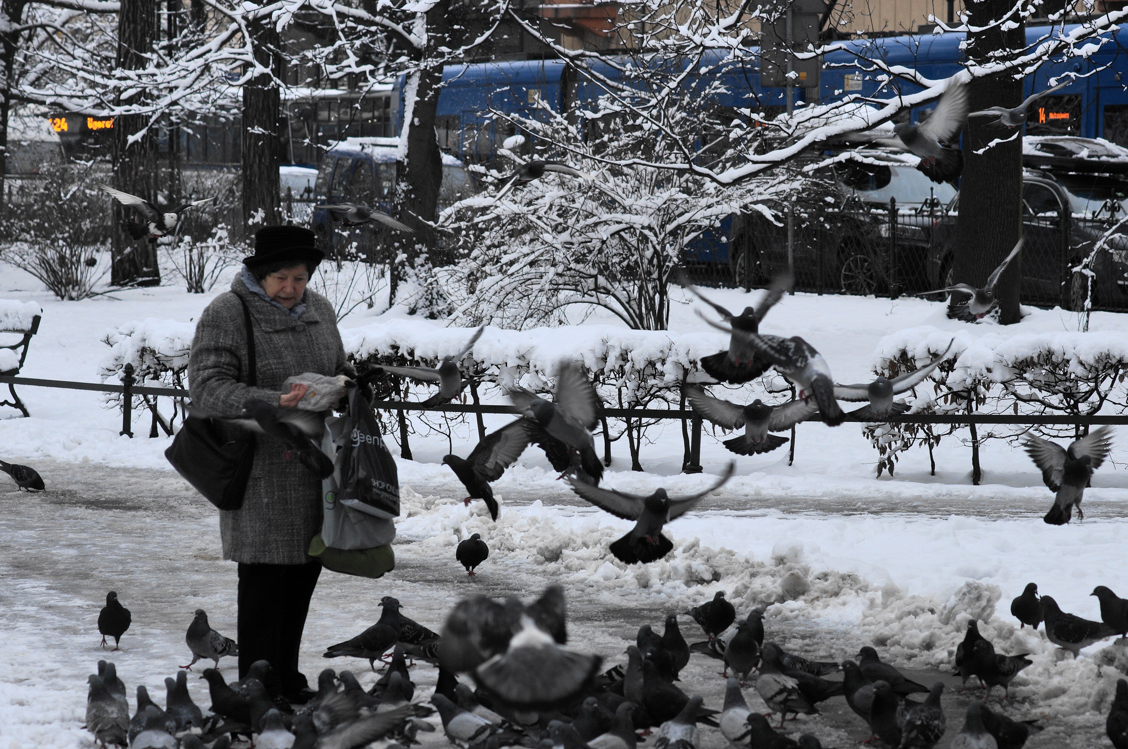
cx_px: 564
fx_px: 4694
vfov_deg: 9.1
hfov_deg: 13.7
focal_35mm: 150
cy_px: 374
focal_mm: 100
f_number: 6.3
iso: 100
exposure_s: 1/400
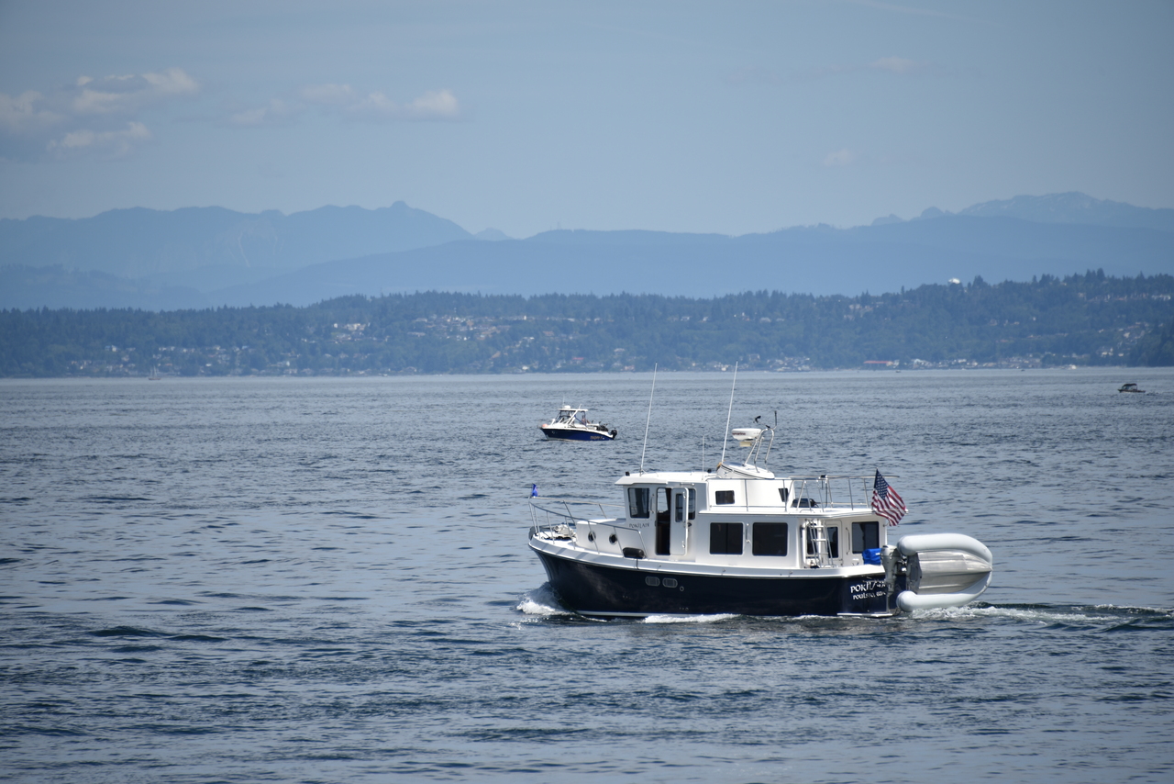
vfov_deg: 4.6
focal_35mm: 300
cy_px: 392
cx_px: 587
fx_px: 9785
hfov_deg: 6.9
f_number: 7.1
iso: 100
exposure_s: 1/640
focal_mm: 300
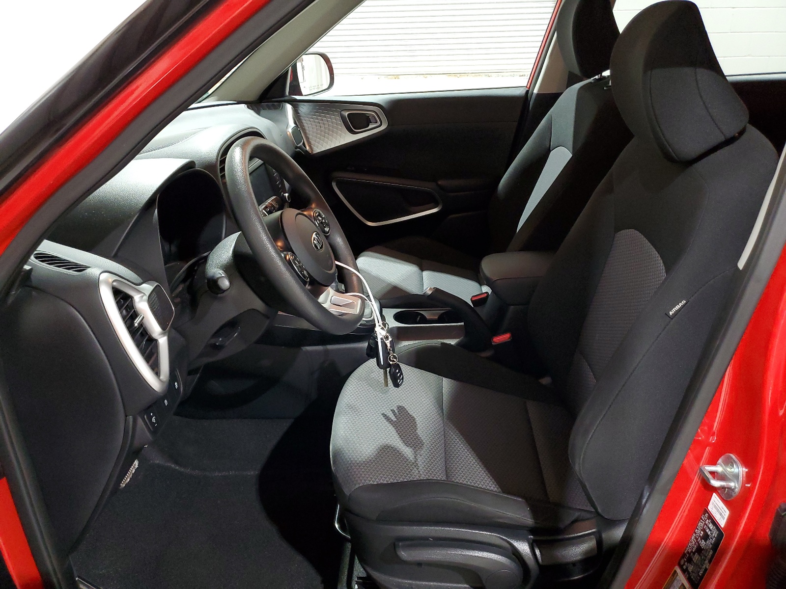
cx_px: 393
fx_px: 590
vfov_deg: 53.1
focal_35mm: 26
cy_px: 294
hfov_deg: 67.3
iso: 287
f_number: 1.5
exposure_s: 1/30
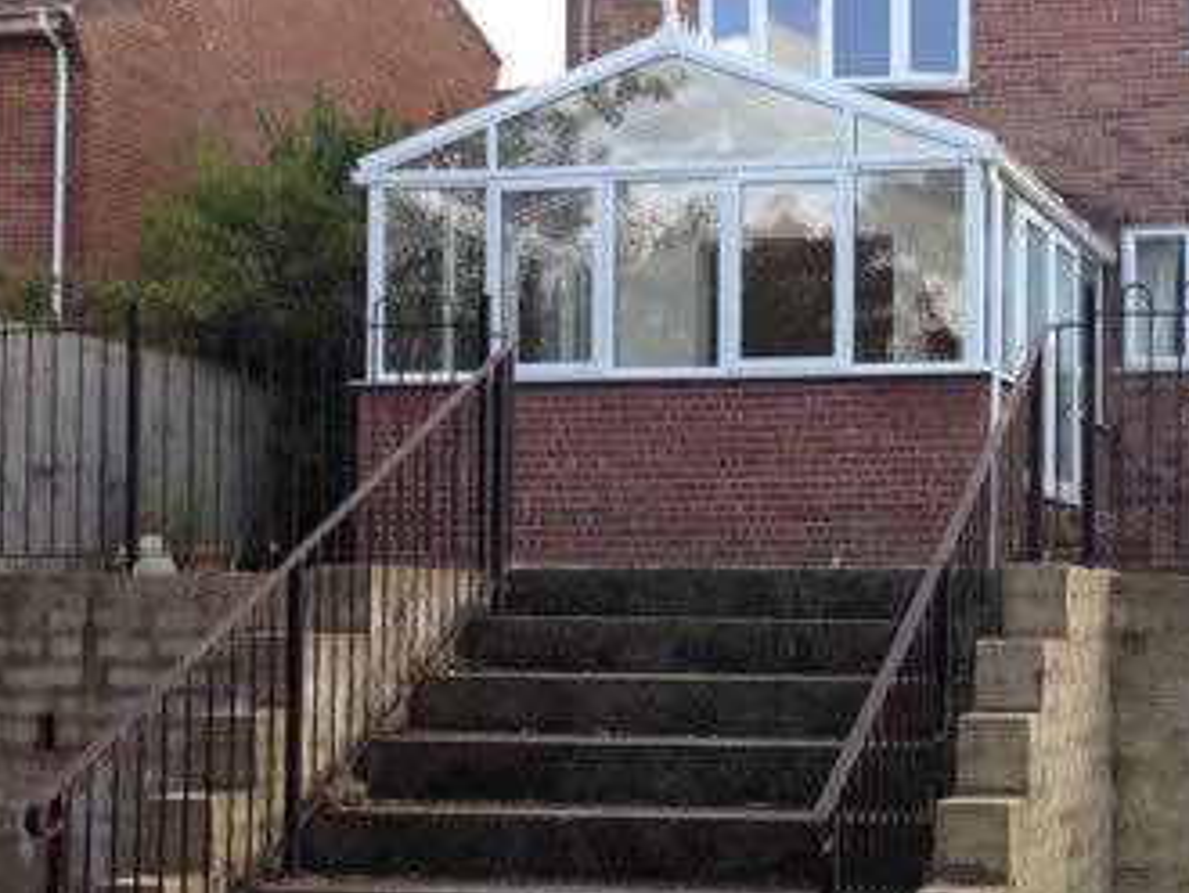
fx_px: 2200
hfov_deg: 29.1
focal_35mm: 64
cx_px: 1063
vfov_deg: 22.9
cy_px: 569
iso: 50
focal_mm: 4.12
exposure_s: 1/249
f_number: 2.4
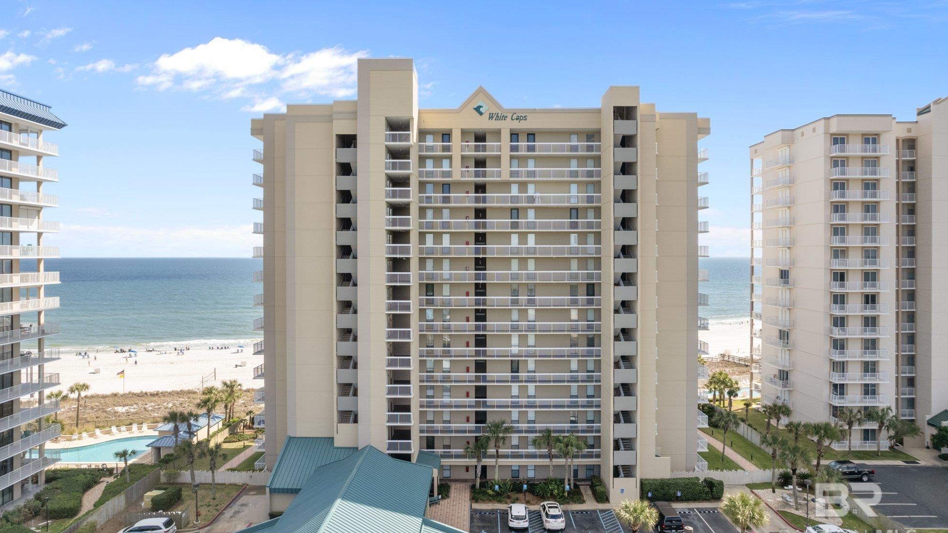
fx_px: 603
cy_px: 256
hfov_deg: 76.3
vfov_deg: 47.7
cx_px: 475
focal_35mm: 24
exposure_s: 1/320
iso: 100
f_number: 2.8
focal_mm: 8.38
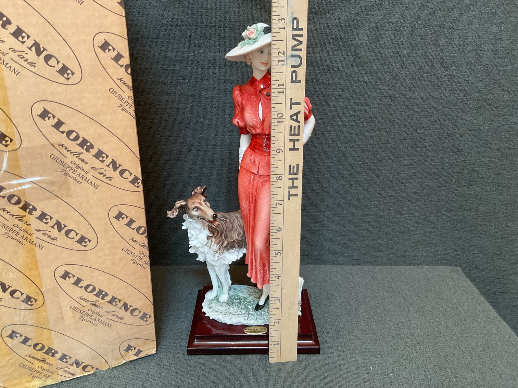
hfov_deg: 61.7
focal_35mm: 29
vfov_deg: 48.2
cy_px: 194
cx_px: 259
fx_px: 434
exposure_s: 1/60
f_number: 1.8
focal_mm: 3
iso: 250
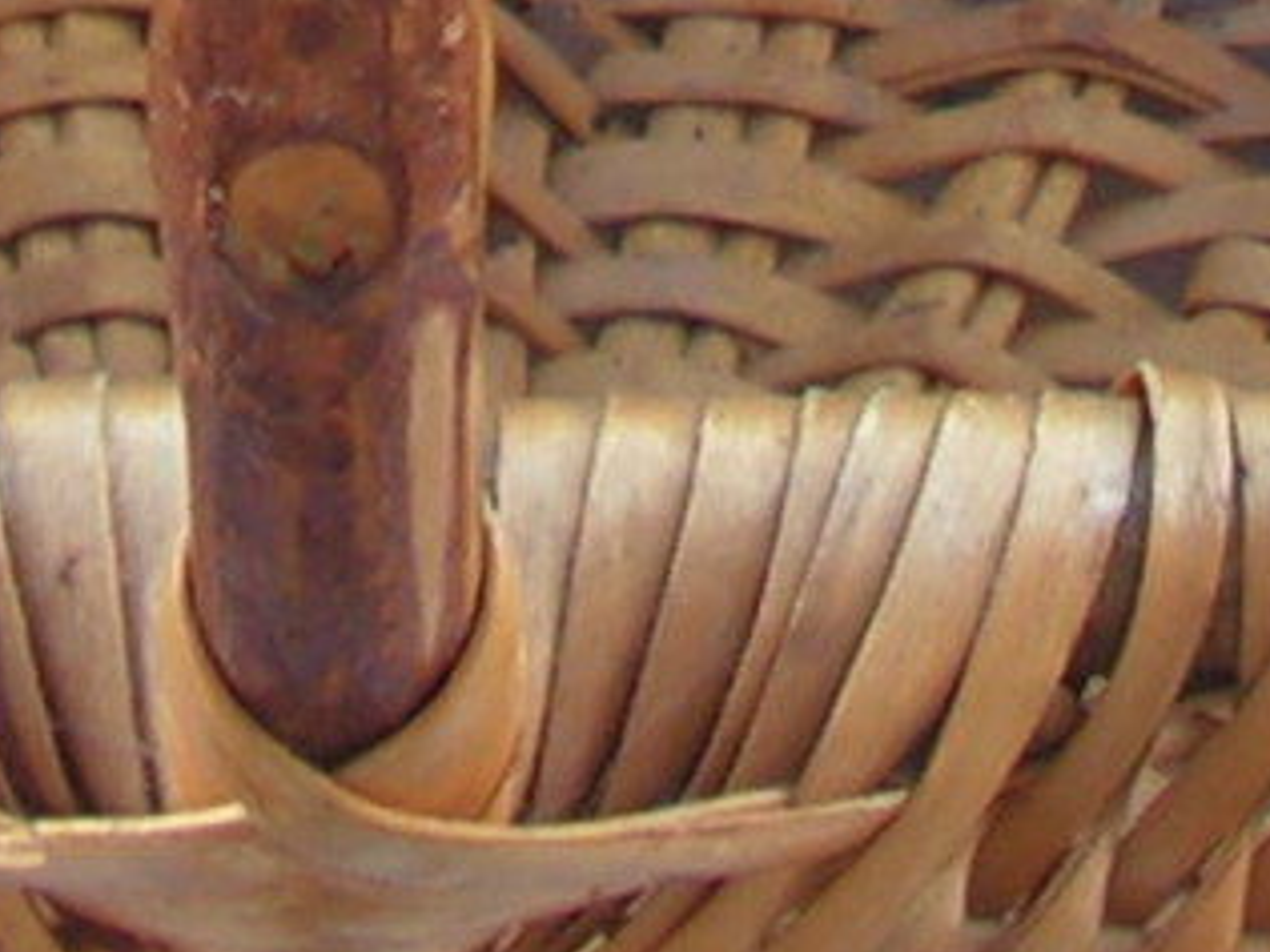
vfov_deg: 6.1
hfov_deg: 8.5
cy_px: -1514
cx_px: 723
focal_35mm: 233
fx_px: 8548
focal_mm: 6
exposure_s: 1/80
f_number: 3.2
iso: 64
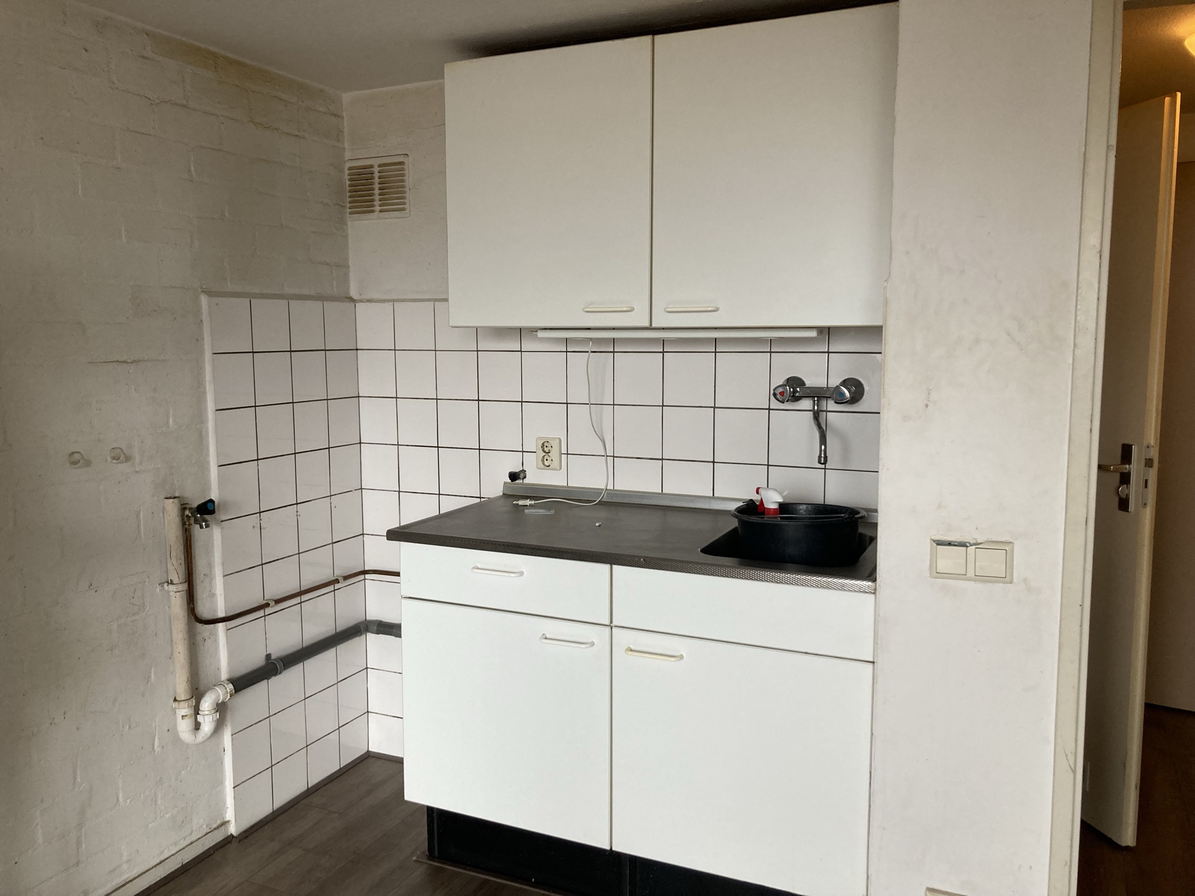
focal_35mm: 28
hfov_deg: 63.4
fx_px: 967
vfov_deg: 49.7
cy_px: 448
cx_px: 598
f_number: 1.8
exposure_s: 1/50
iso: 80
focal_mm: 3.99
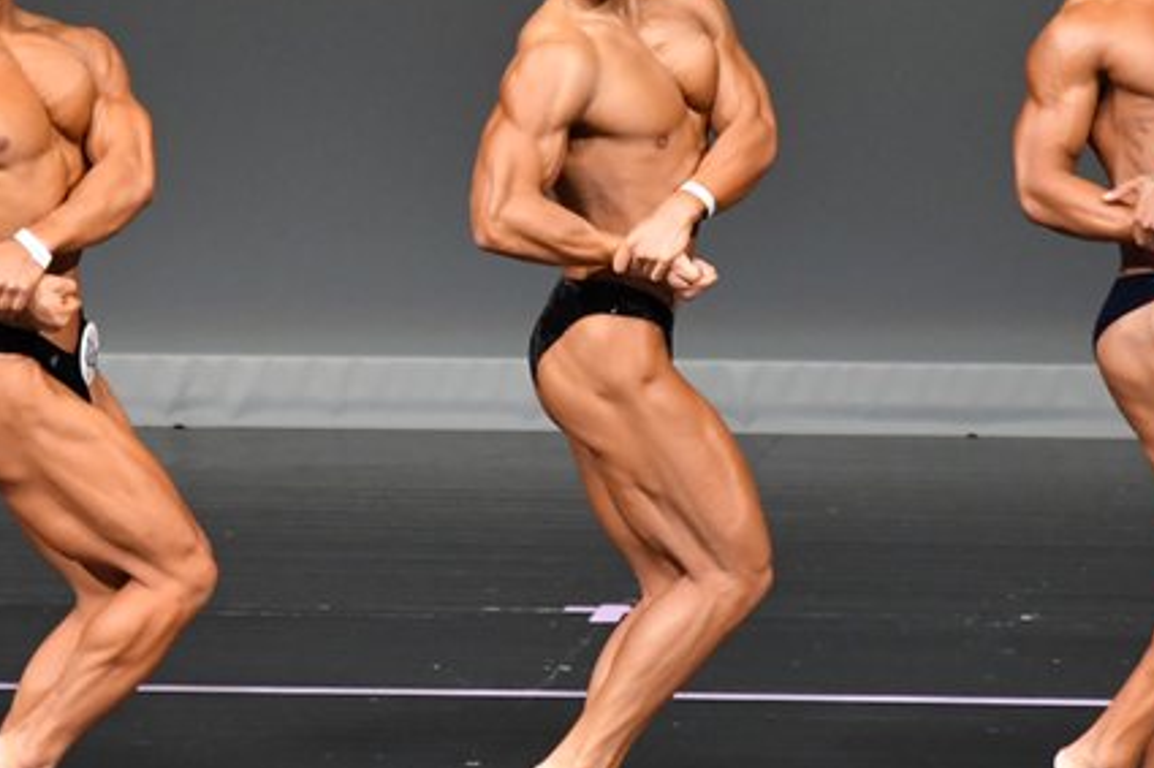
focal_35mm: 575
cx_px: 509
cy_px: 358
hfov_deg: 3.6
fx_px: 18424
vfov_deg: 2.4
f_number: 5.6
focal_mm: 210
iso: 5000
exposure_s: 1/400
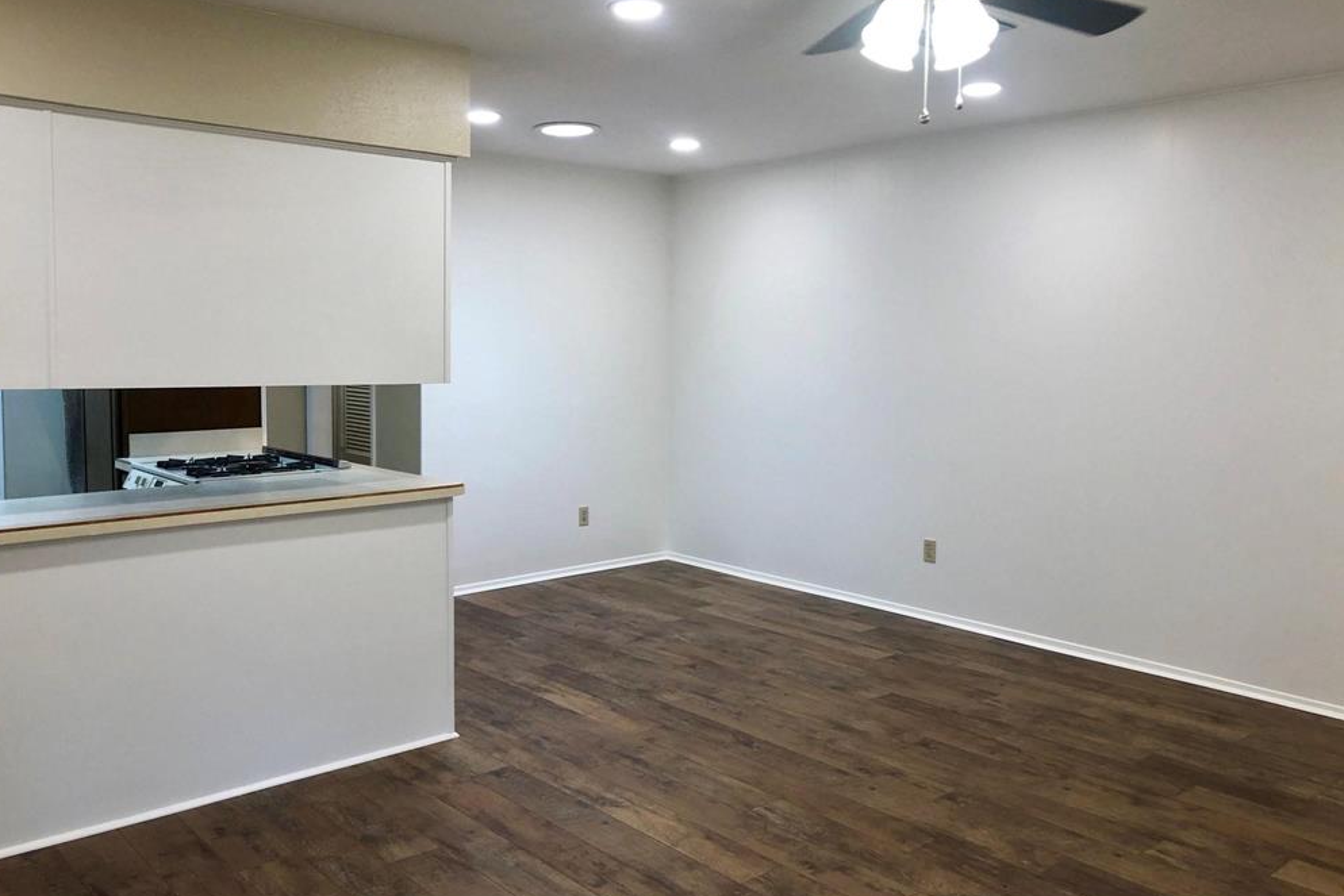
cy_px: 418
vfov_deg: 43.6
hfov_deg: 61.9
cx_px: 676
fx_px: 1120
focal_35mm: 30
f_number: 1.8
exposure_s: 1/40
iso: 25
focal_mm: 3.99
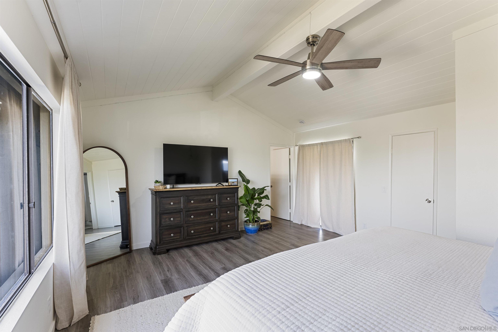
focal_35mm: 16
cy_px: 166
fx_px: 214
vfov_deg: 75.6
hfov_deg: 98.5
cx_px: 249
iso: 100
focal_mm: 15.5
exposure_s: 1/1.67
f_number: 8
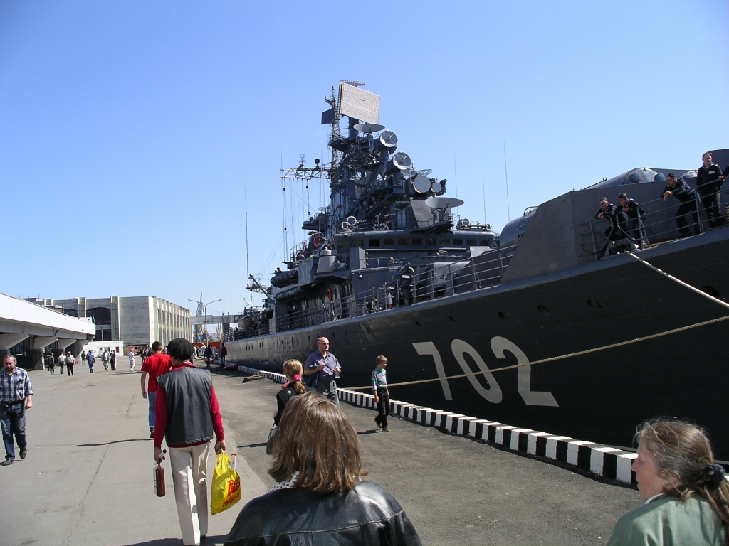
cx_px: 364
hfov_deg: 50.1
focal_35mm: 37
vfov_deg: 38.7
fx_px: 779
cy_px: 273
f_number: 5
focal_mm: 7.8
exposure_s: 1/401
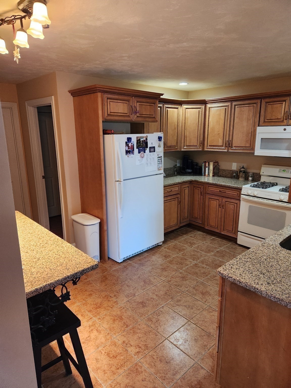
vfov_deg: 73.9
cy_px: 194
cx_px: 146
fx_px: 258
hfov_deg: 58.9
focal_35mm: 23
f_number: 1.8
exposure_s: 1/120
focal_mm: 5.4
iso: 640
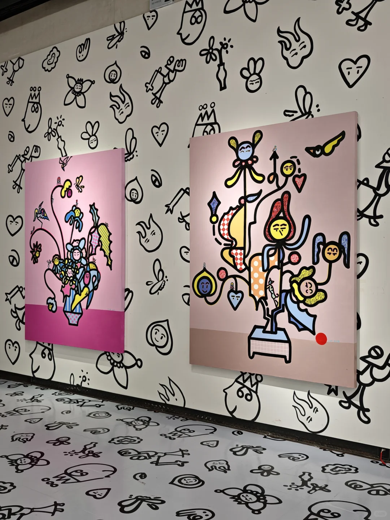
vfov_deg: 52.6
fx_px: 526
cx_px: 195
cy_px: 260
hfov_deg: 40.7
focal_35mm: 35
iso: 320
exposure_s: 1/100
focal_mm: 8.72
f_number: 1.63
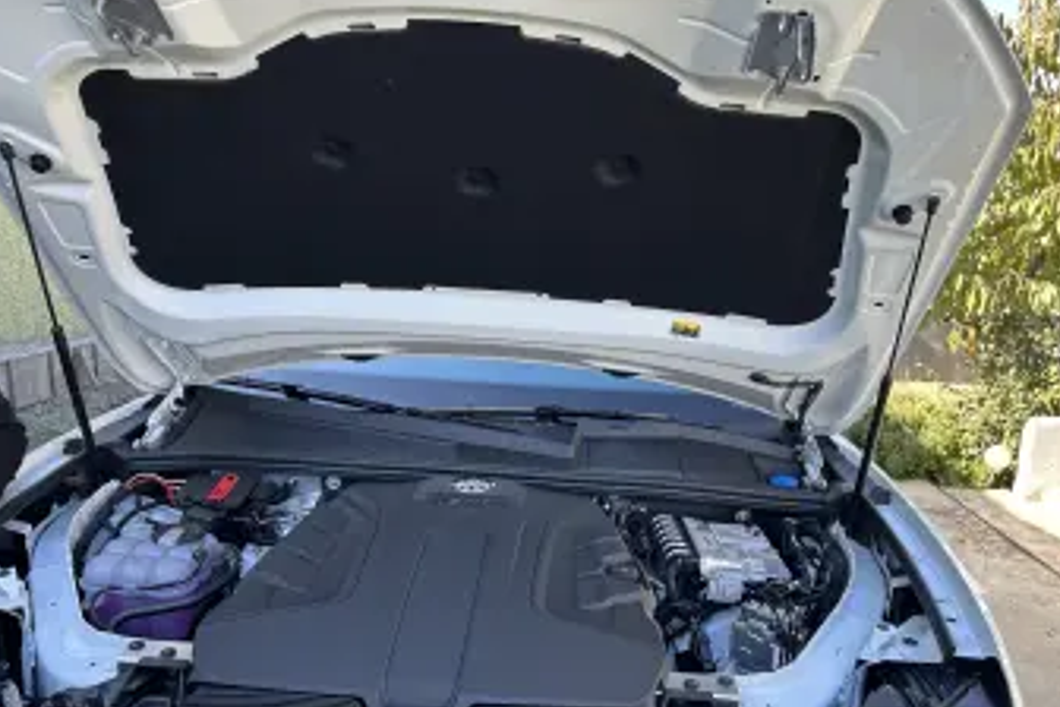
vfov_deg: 44.8
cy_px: 404
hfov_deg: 63.6
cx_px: 552
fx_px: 854
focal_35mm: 29
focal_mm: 5.7
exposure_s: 1/246
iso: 40
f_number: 1.5
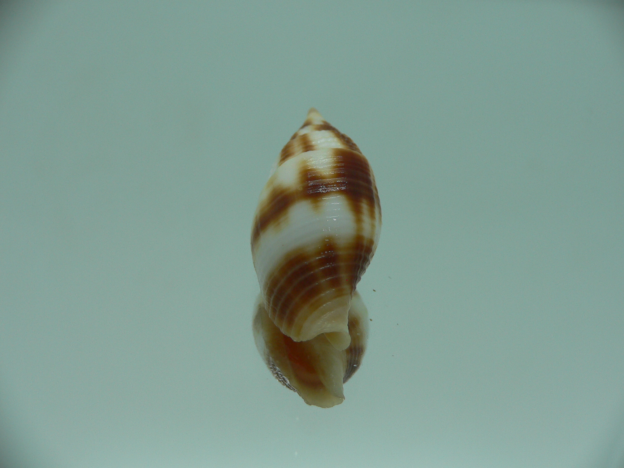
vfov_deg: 40.7
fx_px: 631
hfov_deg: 52.6
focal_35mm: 35
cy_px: 234
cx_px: 312
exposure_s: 1/80
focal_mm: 4.6
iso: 80
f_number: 2.8
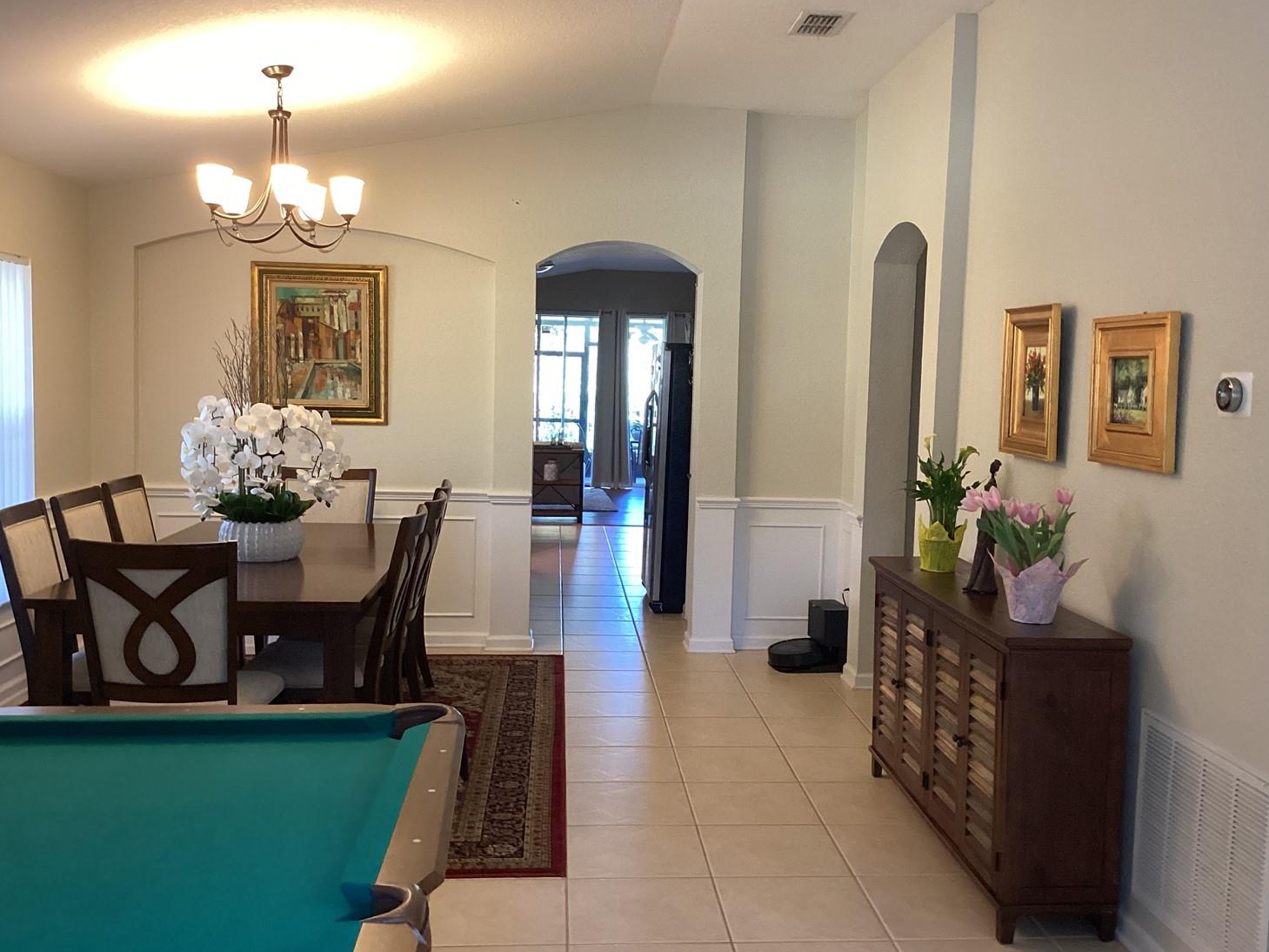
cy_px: 468
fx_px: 1246
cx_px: 675
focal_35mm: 34
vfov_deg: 41.8
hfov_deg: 53.9
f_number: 2.4
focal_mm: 3.3
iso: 200
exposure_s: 1/60
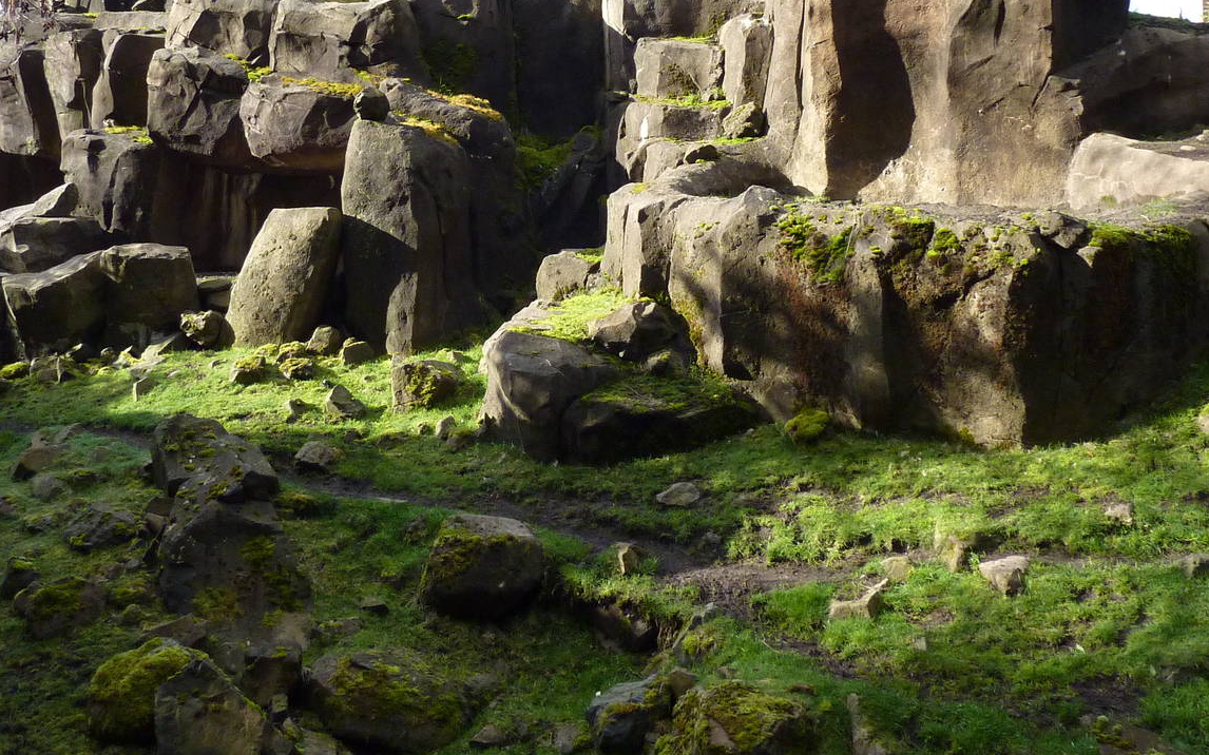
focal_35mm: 37
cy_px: 166
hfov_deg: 52.7
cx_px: 548
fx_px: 1219
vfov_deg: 33.6
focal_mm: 4.1
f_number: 3.3
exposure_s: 1/500
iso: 200
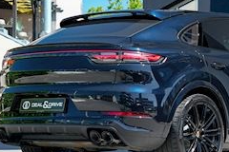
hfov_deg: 20.6
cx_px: 173
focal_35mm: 98
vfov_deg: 13.9
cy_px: 89
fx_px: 624
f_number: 2.8
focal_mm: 37.4
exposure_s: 1/800
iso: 800
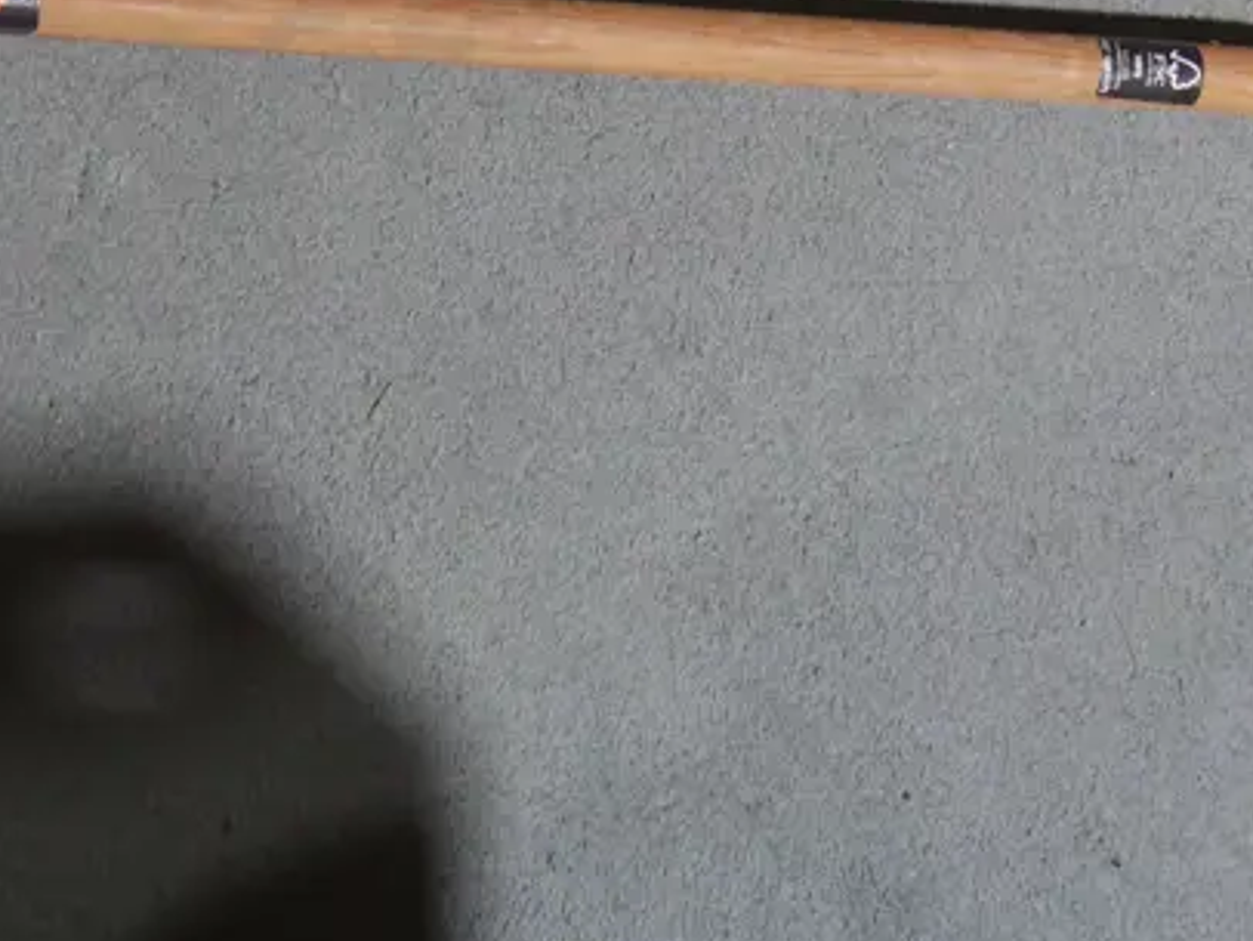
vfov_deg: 13.7
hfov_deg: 18.5
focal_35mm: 106
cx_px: 580
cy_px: -122
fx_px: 3839
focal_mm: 21
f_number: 4.6
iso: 640
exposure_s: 1/60
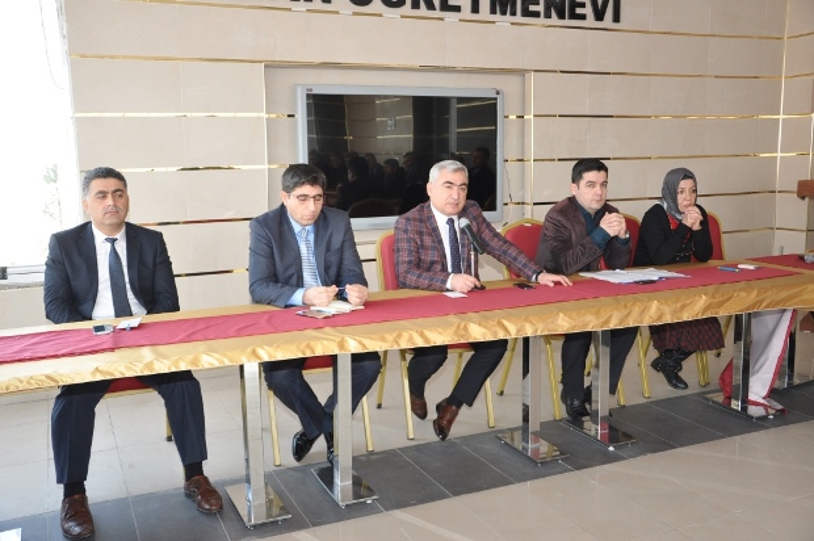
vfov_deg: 36.8
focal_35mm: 36
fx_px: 813
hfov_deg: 53.2
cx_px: 407
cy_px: 270
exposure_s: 1/30
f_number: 4
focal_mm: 24
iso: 320
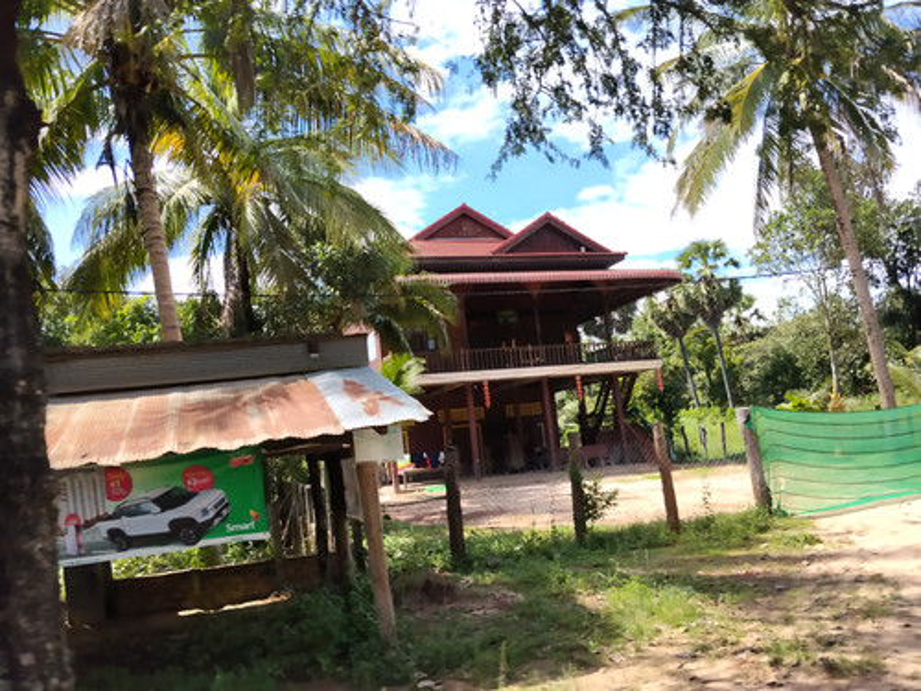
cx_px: 460
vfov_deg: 48.2
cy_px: 346
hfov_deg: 61.7
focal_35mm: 29
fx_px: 772
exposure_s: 1/649
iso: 50
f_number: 1.8
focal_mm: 4.22
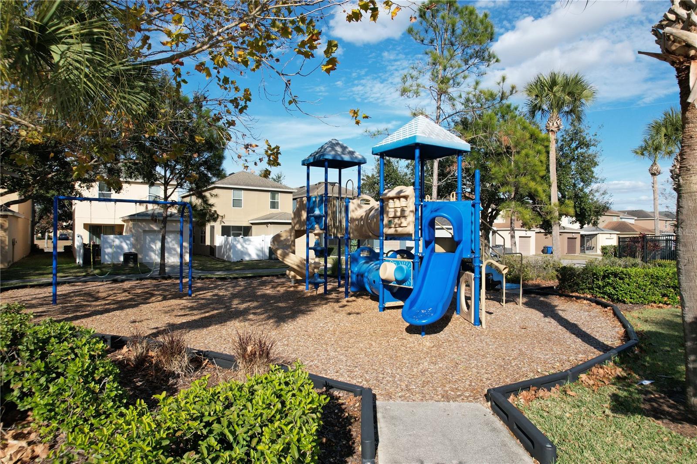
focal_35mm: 22
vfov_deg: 57.2
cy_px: 232
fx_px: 426
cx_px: 348
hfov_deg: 78.6
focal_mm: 8.38
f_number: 2.8
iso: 120
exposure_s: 1/500
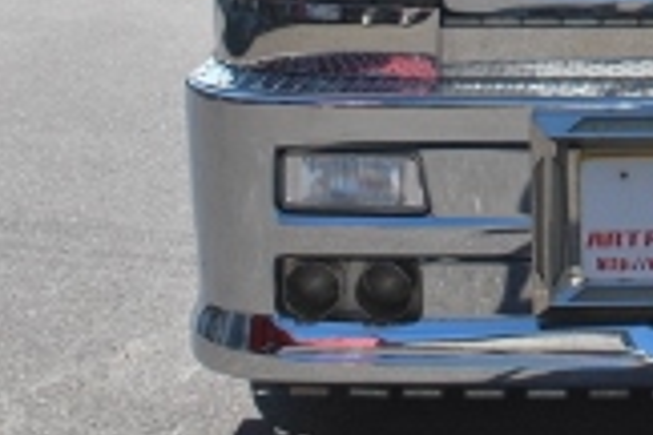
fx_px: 3011
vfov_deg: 8.1
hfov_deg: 12.2
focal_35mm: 166
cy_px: -226
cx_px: 705
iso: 100
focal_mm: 28
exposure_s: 1/250
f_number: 8
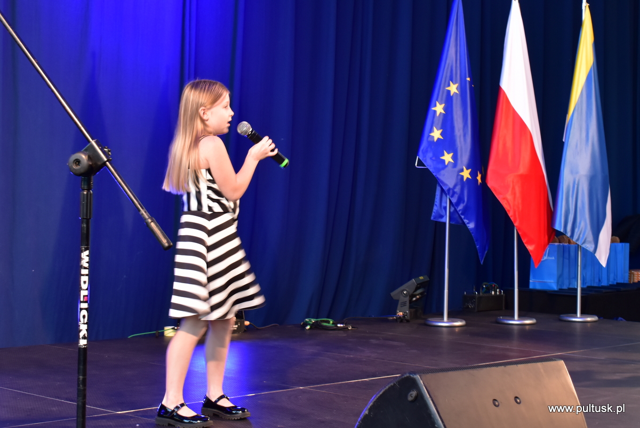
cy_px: 214
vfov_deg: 23.8
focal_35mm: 57
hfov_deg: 35.0
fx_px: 1014
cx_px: 320
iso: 560
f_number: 6.3
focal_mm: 38
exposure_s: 1/15
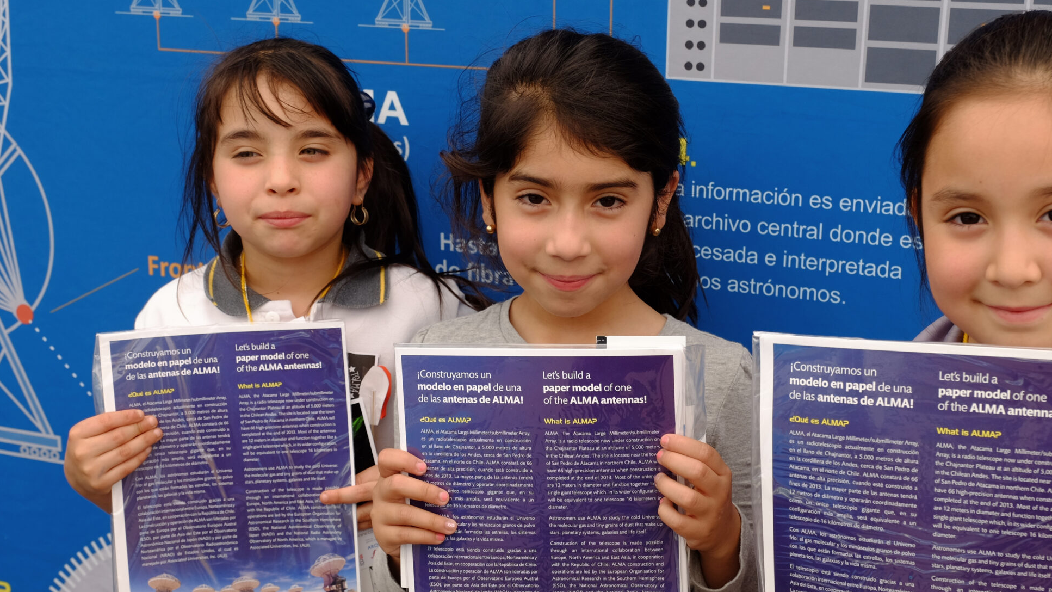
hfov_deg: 39.8
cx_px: 568
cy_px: 359
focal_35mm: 52
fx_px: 1451
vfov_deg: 23.0
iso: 200
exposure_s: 1/150
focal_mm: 26.6
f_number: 5
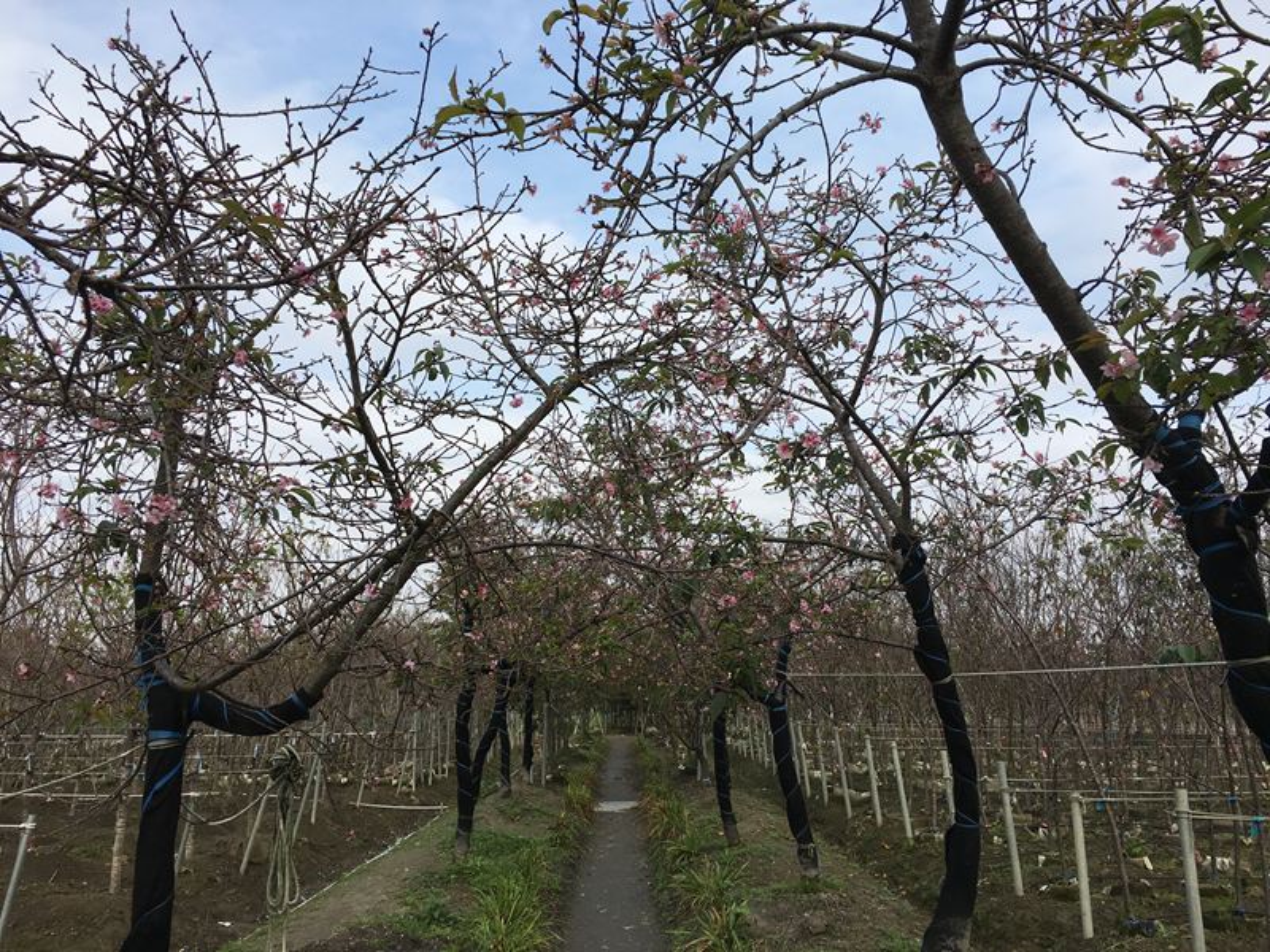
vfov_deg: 48.2
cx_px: 635
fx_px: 1064
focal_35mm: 29
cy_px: 476
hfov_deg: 61.7
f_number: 2.2
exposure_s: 1/1131
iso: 25
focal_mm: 4.15
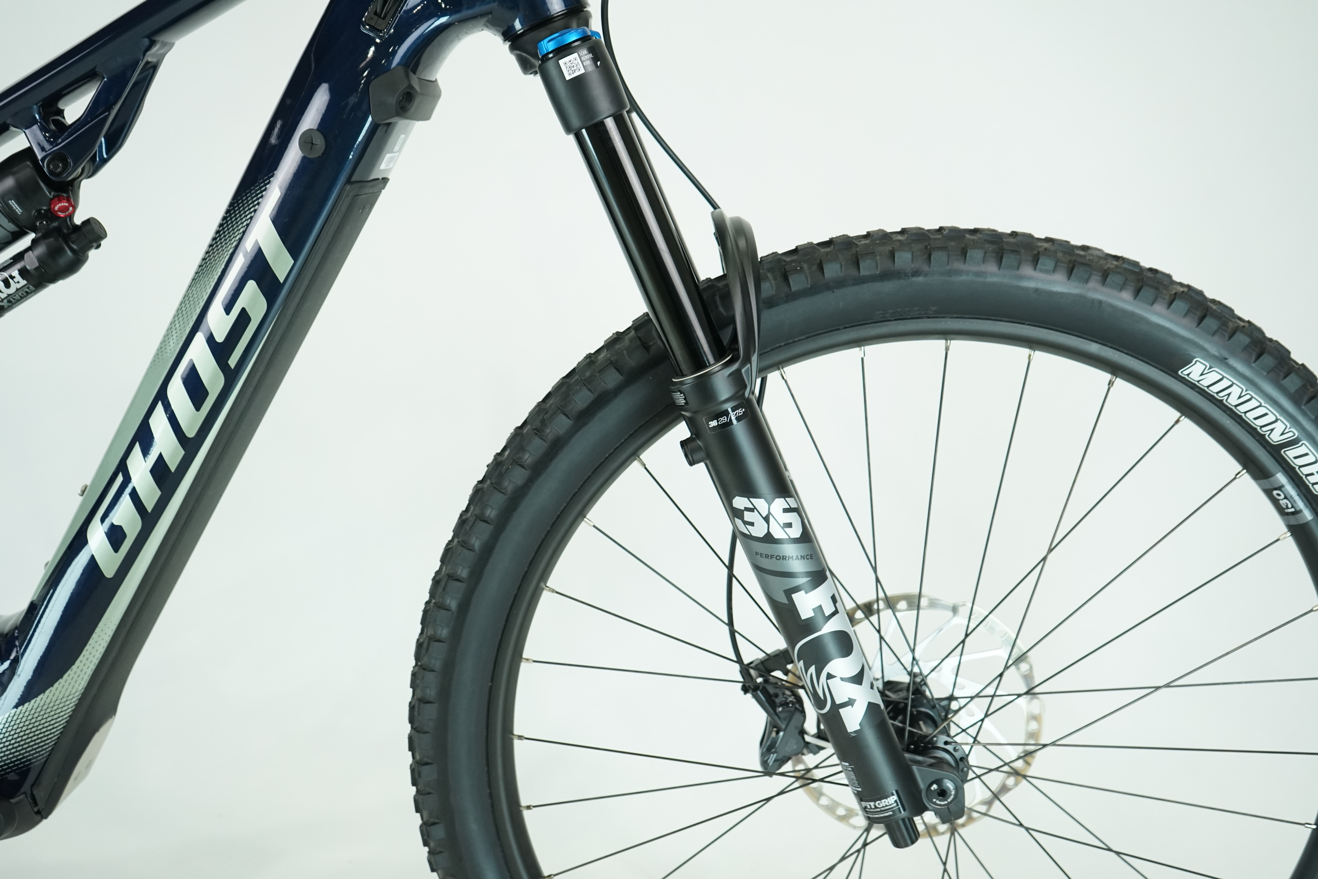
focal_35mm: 36
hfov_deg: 53.1
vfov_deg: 36.9
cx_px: 659
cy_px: 440
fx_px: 1318
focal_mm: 36
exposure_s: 1/200
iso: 1600
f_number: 5.6
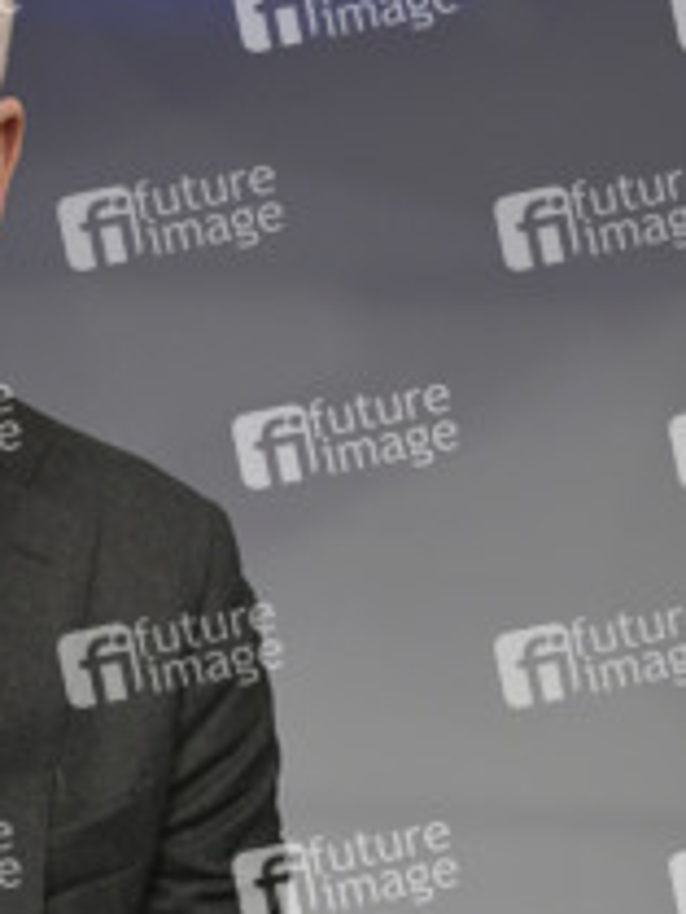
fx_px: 3062
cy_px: 328
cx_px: -208
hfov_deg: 12.4
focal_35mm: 116
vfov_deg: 16.9
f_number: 5
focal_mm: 56
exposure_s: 1/250
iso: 1600
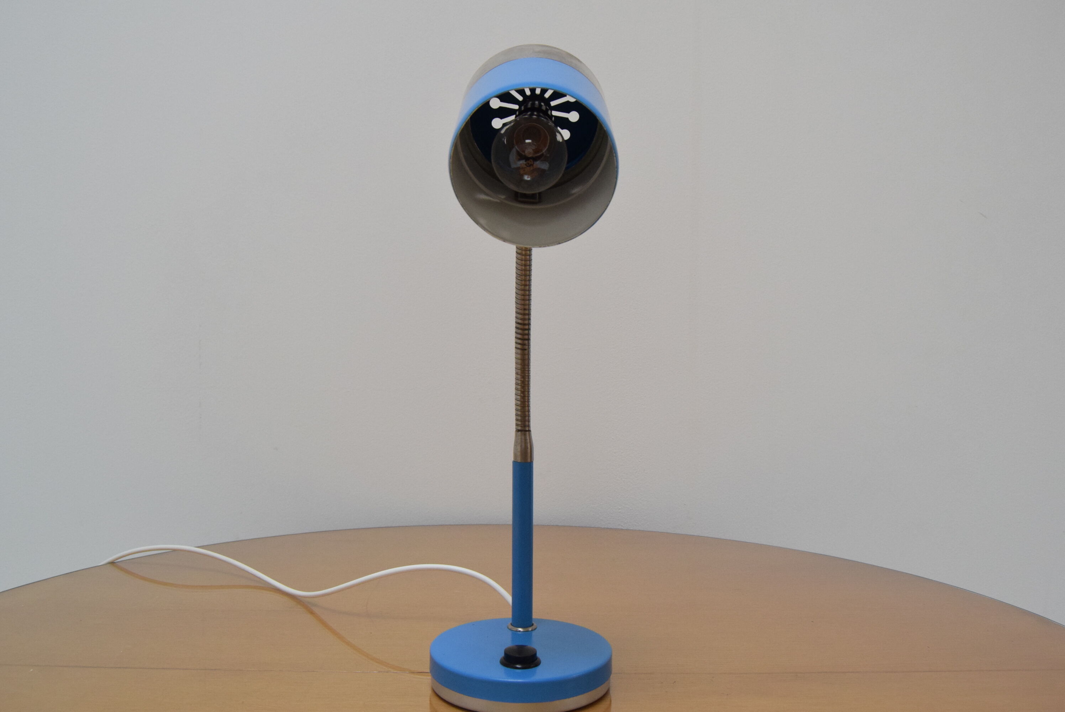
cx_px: 532
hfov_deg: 55.1
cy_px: 356
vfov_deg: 38.4
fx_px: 1021
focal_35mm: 34
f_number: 6.3
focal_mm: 23
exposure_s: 1/160
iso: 1600
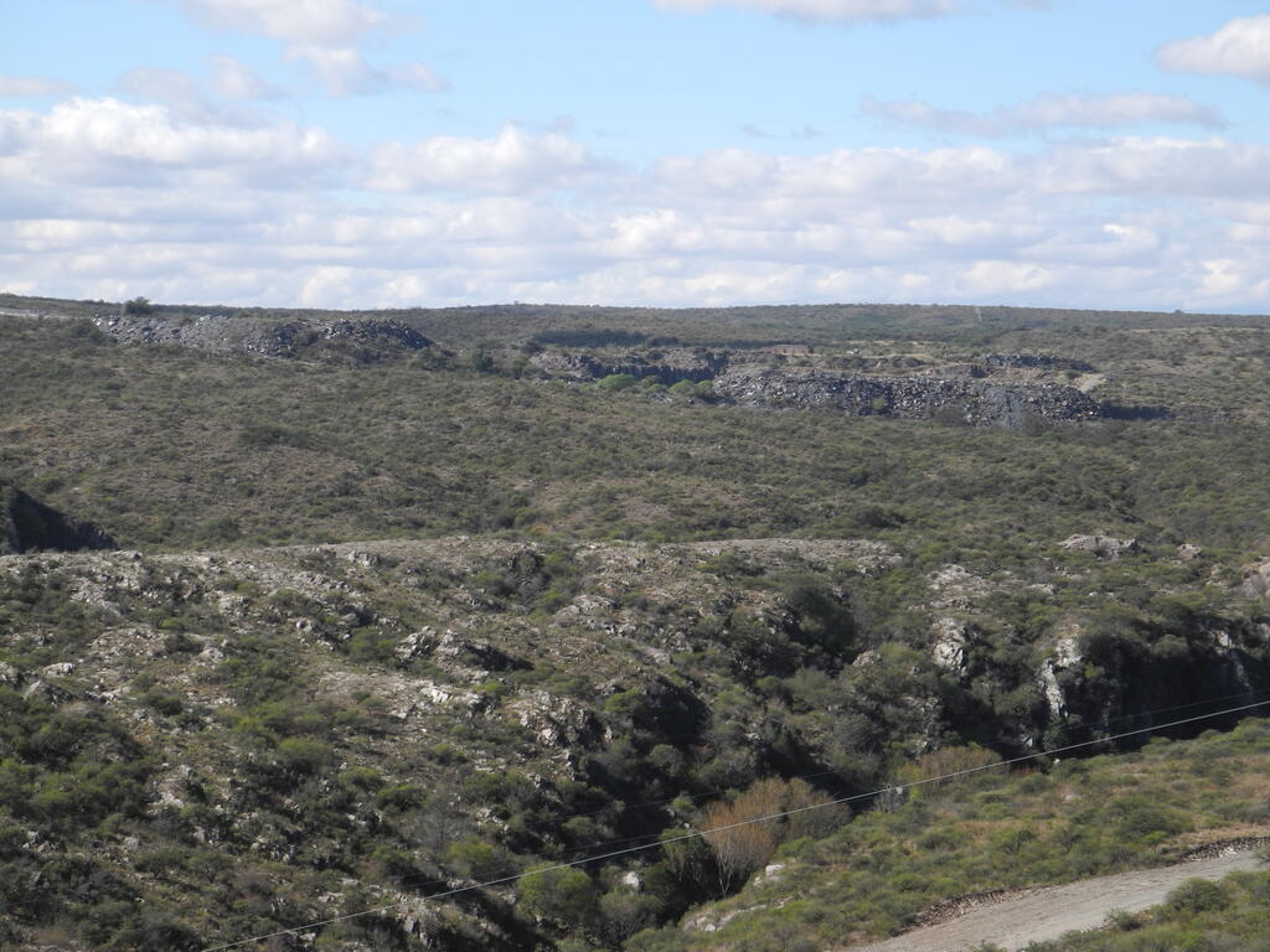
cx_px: 635
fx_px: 4366
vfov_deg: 12.5
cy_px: 476
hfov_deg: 16.6
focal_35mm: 119
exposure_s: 1/500
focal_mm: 25.4
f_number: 4.5
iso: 100
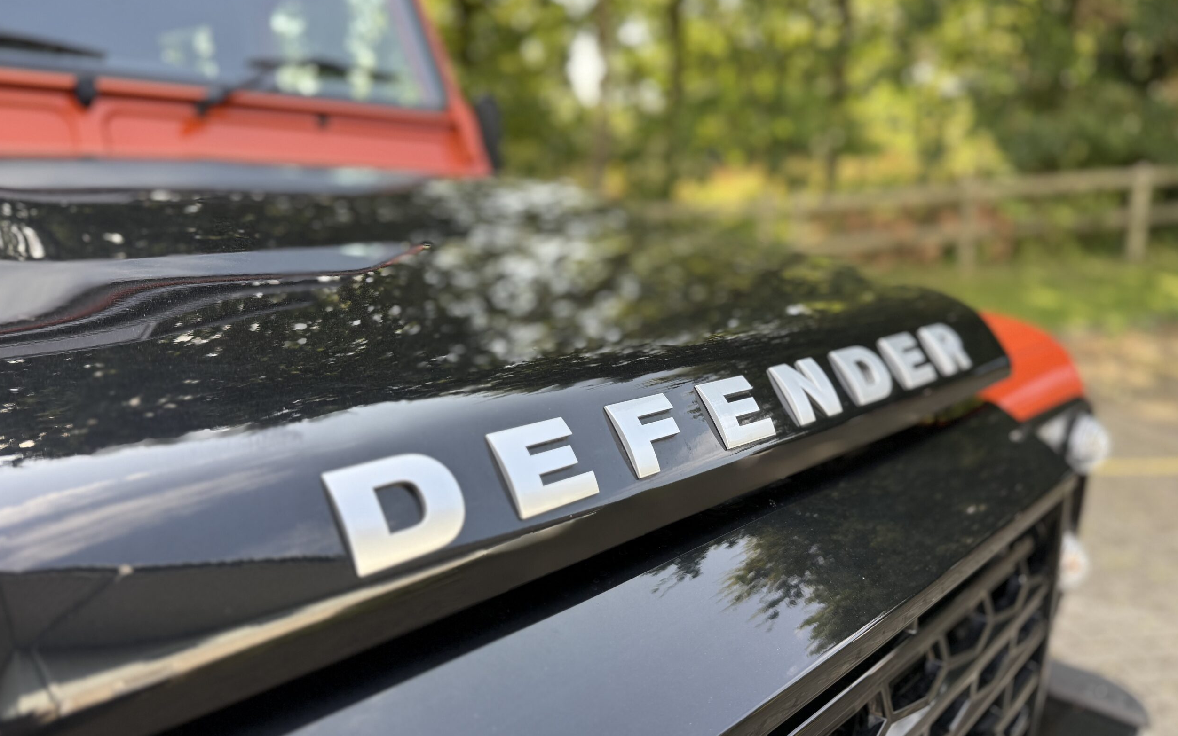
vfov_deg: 47.6
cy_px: 339
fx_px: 835
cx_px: 581
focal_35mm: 26
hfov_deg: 70.4
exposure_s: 1/543
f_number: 1.78
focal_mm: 6.76
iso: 100
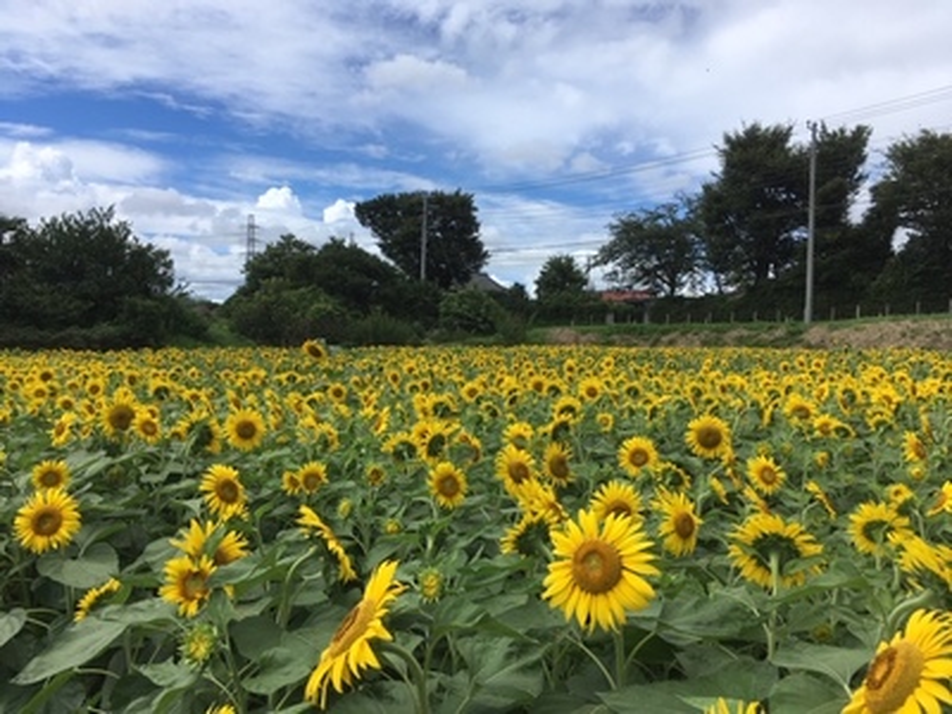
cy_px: 357
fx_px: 798
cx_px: 476
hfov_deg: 61.7
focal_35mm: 29
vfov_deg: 48.2
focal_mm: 4.15
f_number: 2.2
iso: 25
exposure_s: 1/2024
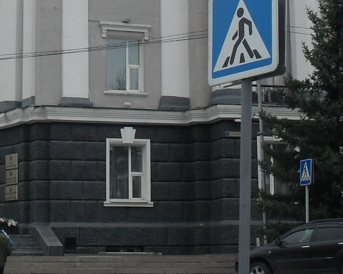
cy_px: 16
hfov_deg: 17.3
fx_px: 1127
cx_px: 111
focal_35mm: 111
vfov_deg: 13.7
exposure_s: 1/125
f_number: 8.3
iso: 80
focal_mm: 6.3
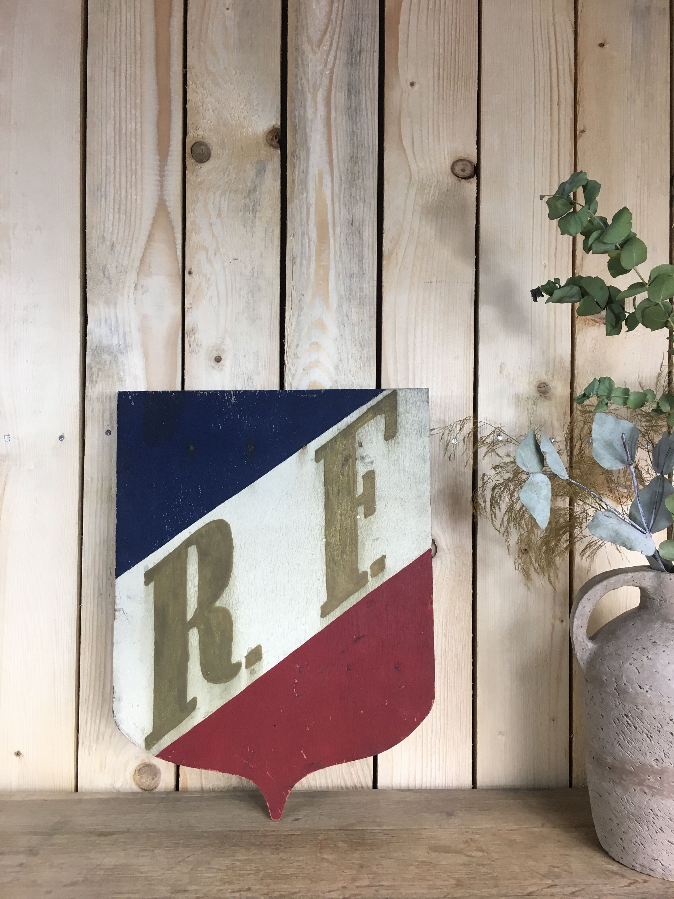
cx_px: 337
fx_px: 753
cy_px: 450
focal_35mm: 29
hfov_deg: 48.2
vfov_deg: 61.7
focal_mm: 4.15
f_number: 2.2
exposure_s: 1/33
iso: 32
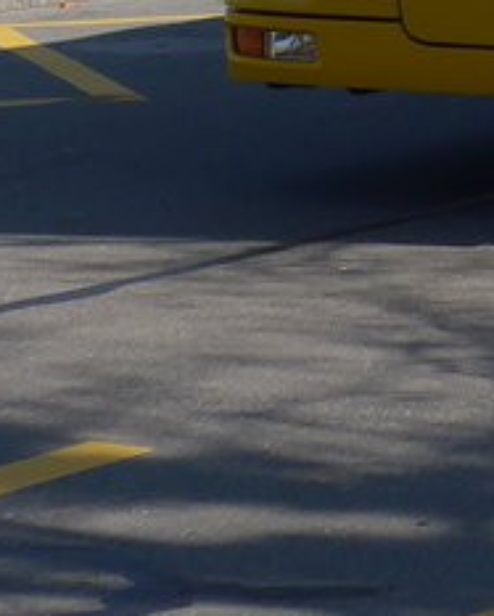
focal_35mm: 231
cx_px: 853
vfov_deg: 8.1
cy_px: -481
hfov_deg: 6.6
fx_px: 4213
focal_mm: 9.5
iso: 80
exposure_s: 1/1600
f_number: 3
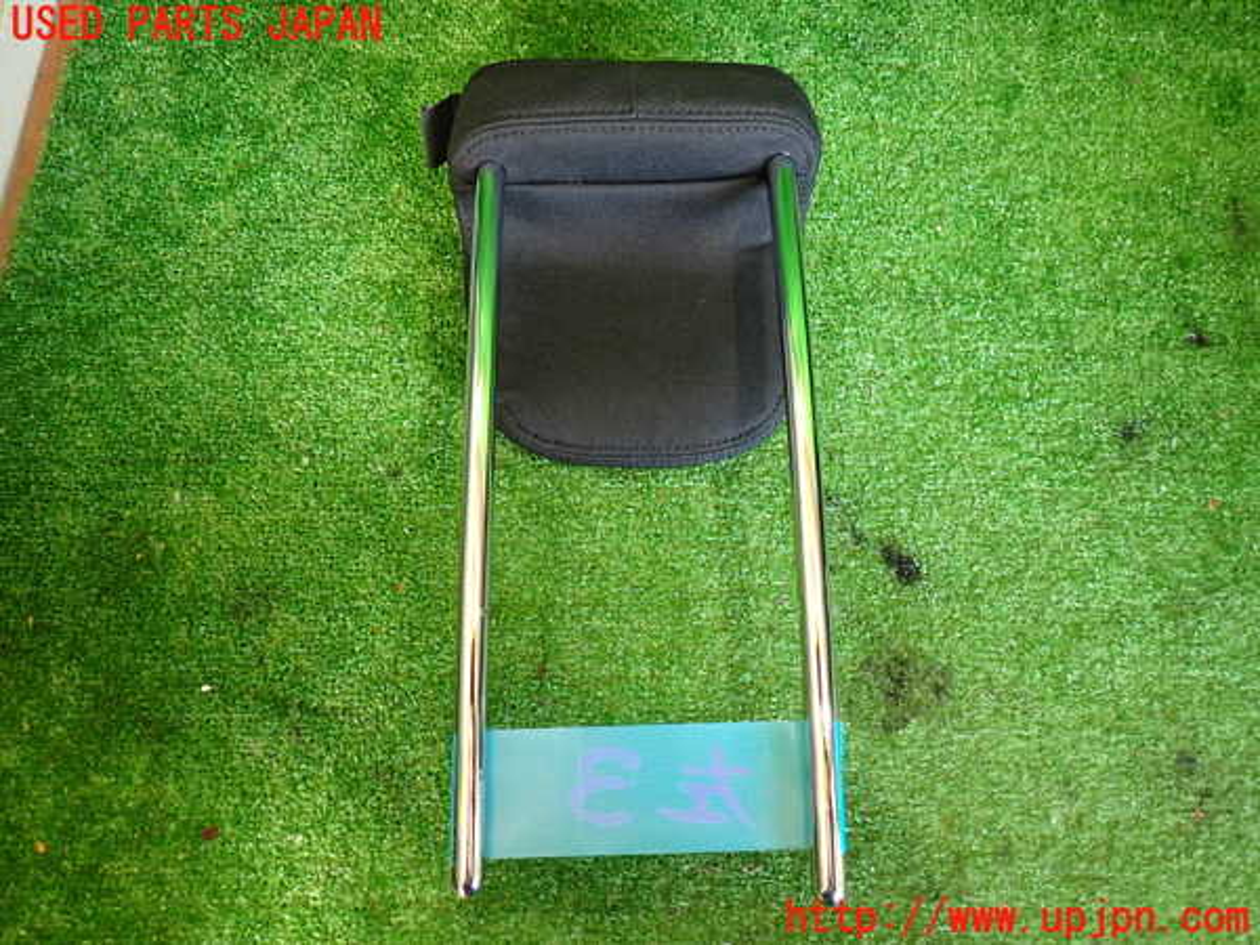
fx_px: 910
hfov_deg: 69.4
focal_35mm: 25
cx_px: 630
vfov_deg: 54.9
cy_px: 472
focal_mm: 4.5
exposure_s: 1/30
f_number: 2
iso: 500
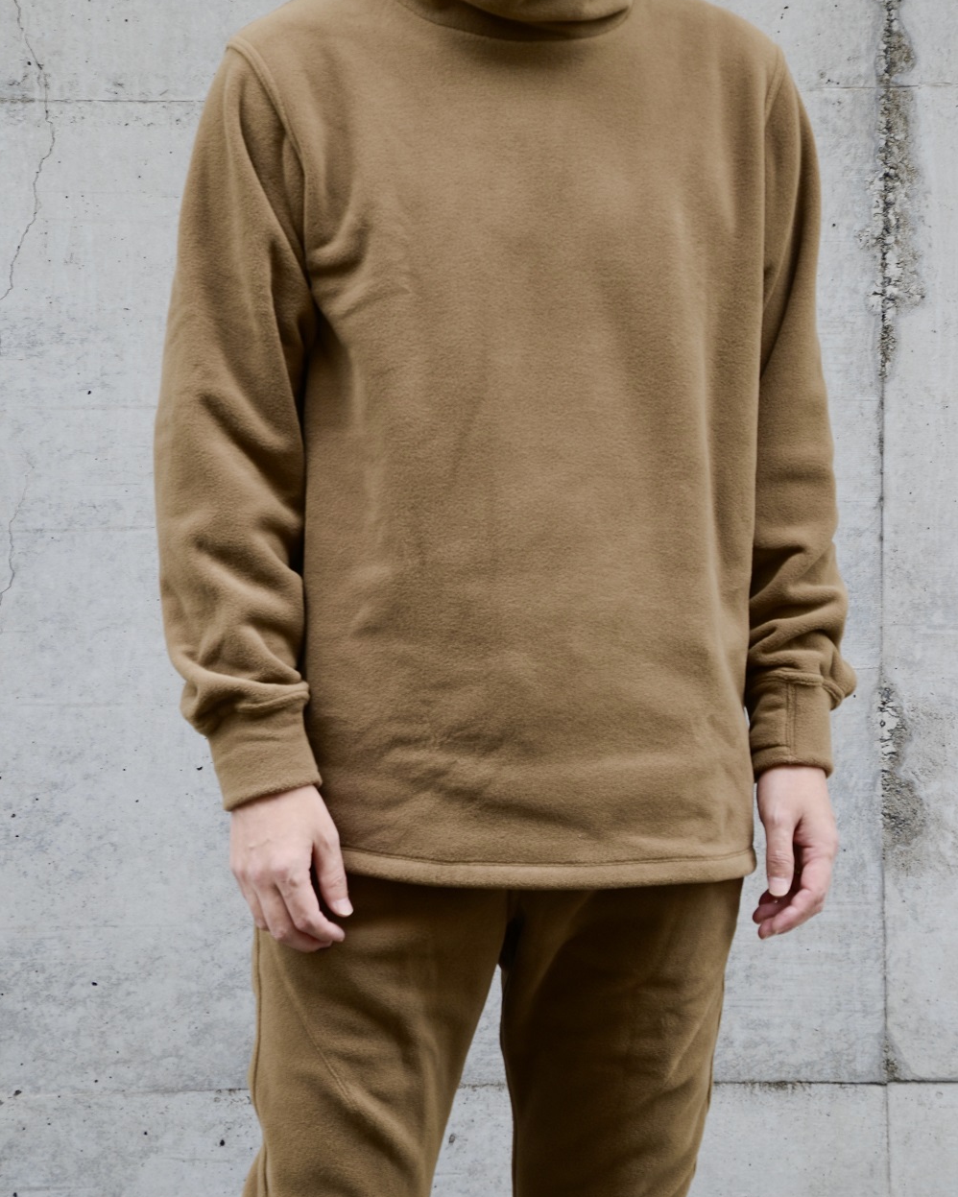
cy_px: 566
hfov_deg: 13.0
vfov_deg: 16.2
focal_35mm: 119
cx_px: 479
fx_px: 4216
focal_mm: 70
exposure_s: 1/100
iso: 200
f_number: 5.3
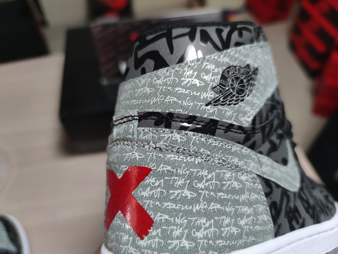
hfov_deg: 71.6
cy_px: 127
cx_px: 169
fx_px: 234
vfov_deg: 56.8
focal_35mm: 24
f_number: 1.69
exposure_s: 1/94
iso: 298
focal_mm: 6.72
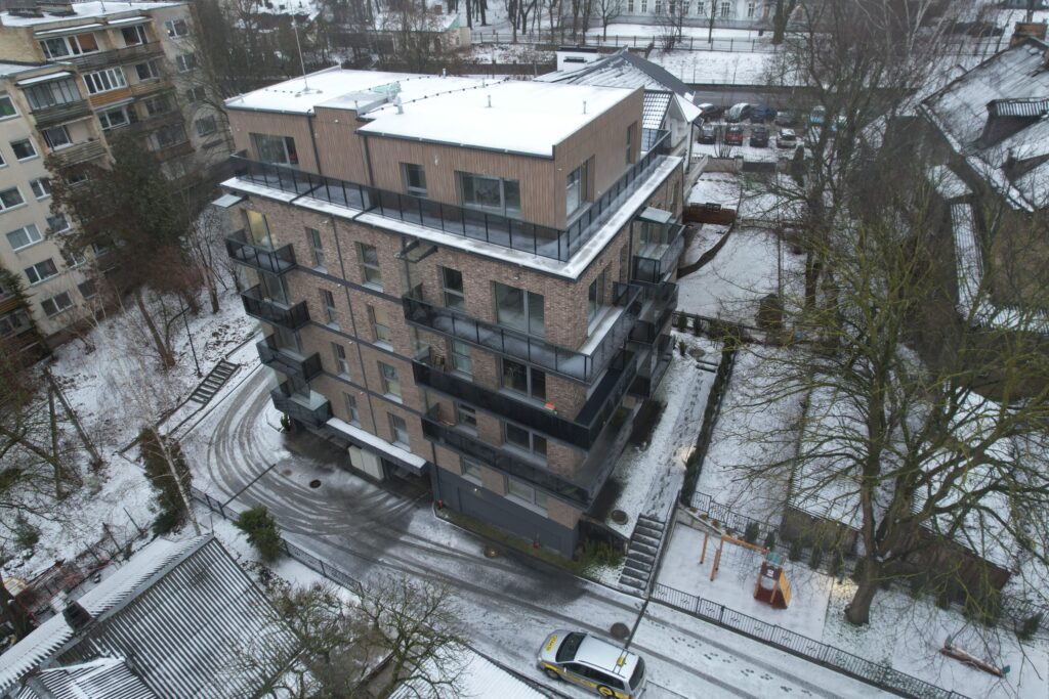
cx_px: 524
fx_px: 641
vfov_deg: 57.2
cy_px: 350
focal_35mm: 22
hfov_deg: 78.6
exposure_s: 1/25
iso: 100
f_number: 2.8
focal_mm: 8.38
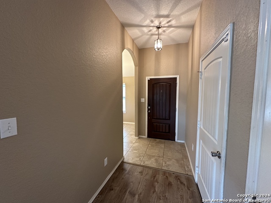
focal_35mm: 14
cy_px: 102
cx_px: 136
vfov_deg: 85.7
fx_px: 110
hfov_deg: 102.1
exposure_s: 1/60
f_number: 2.2
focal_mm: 2.22
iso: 320
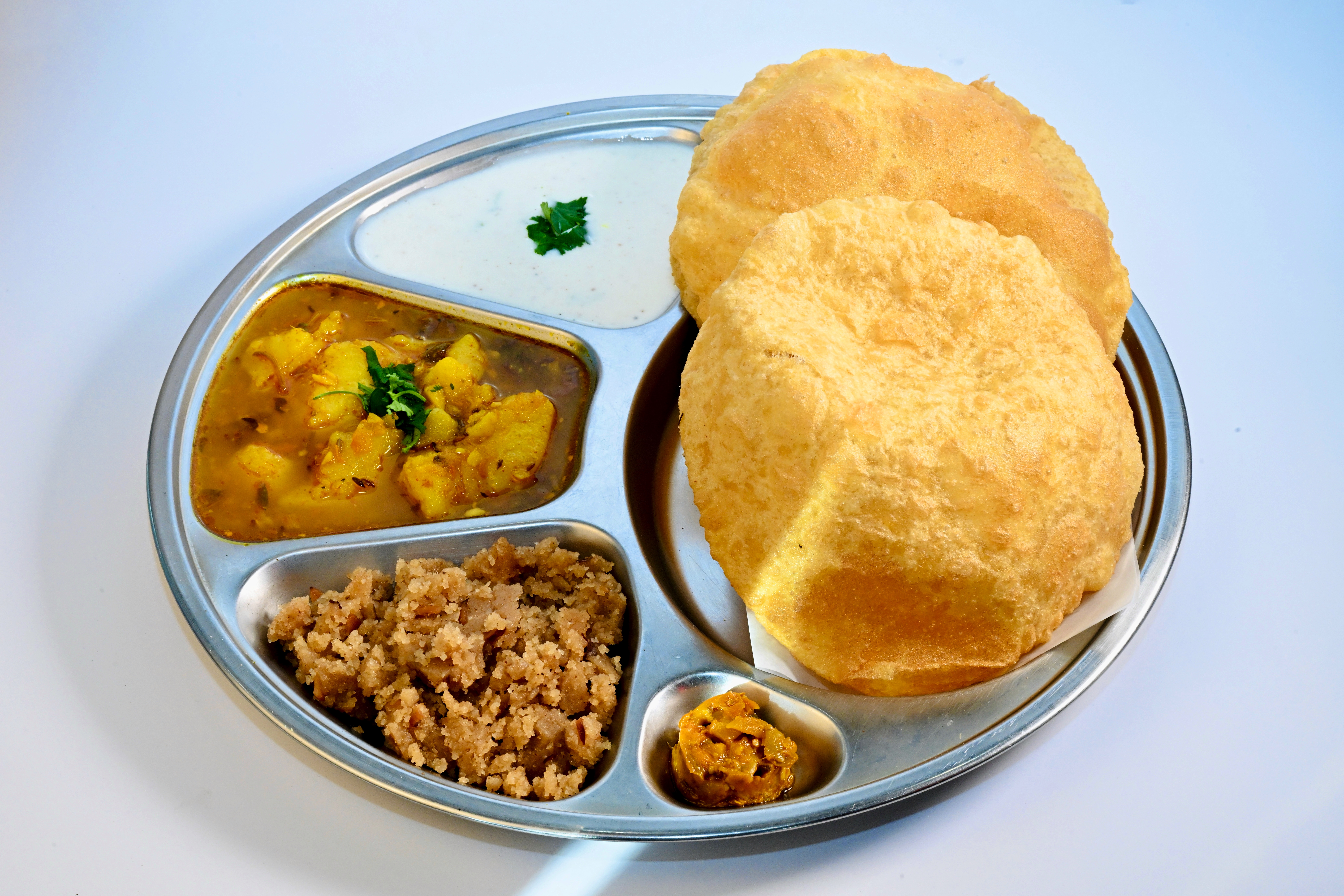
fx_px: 2800
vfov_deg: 18.2
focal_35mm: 75
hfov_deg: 27.0
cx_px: 672
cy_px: 448
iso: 1800
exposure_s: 1/80
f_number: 20
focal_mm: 75
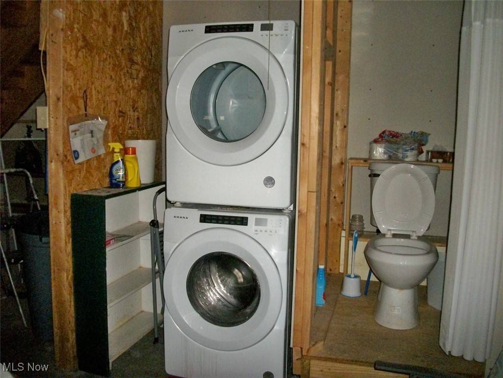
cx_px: 252
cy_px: 189
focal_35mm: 32
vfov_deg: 44.2
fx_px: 465
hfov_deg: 56.8
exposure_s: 1/125
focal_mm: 5.7
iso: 250
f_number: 2.9
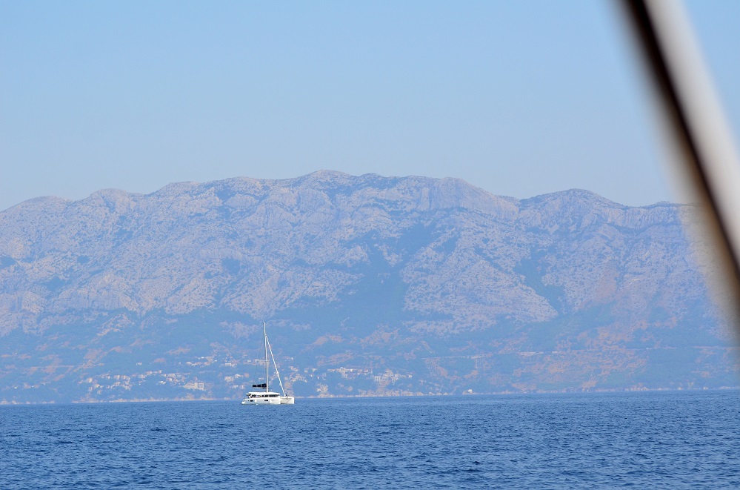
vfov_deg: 11.1
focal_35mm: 123
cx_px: 370
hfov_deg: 16.7
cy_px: 245
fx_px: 2522
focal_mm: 82
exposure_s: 1/1600
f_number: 5.6
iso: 400
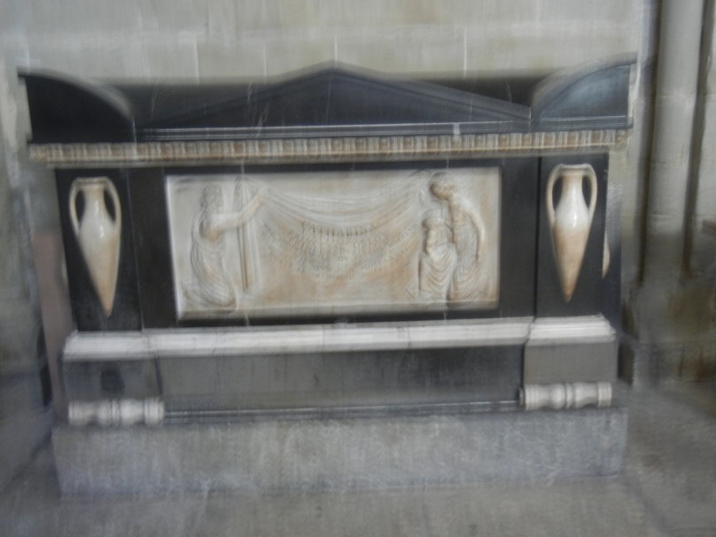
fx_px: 786
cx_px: 369
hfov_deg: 49.0
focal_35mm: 38
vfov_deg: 37.6
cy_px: 316
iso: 200
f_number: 3.5
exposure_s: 1
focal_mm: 5.4
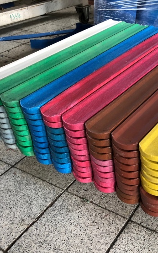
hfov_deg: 30.7
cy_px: 127
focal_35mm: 40
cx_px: 139
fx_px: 275
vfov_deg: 49.3
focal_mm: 4
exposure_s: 1/15
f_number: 1.8
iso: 40
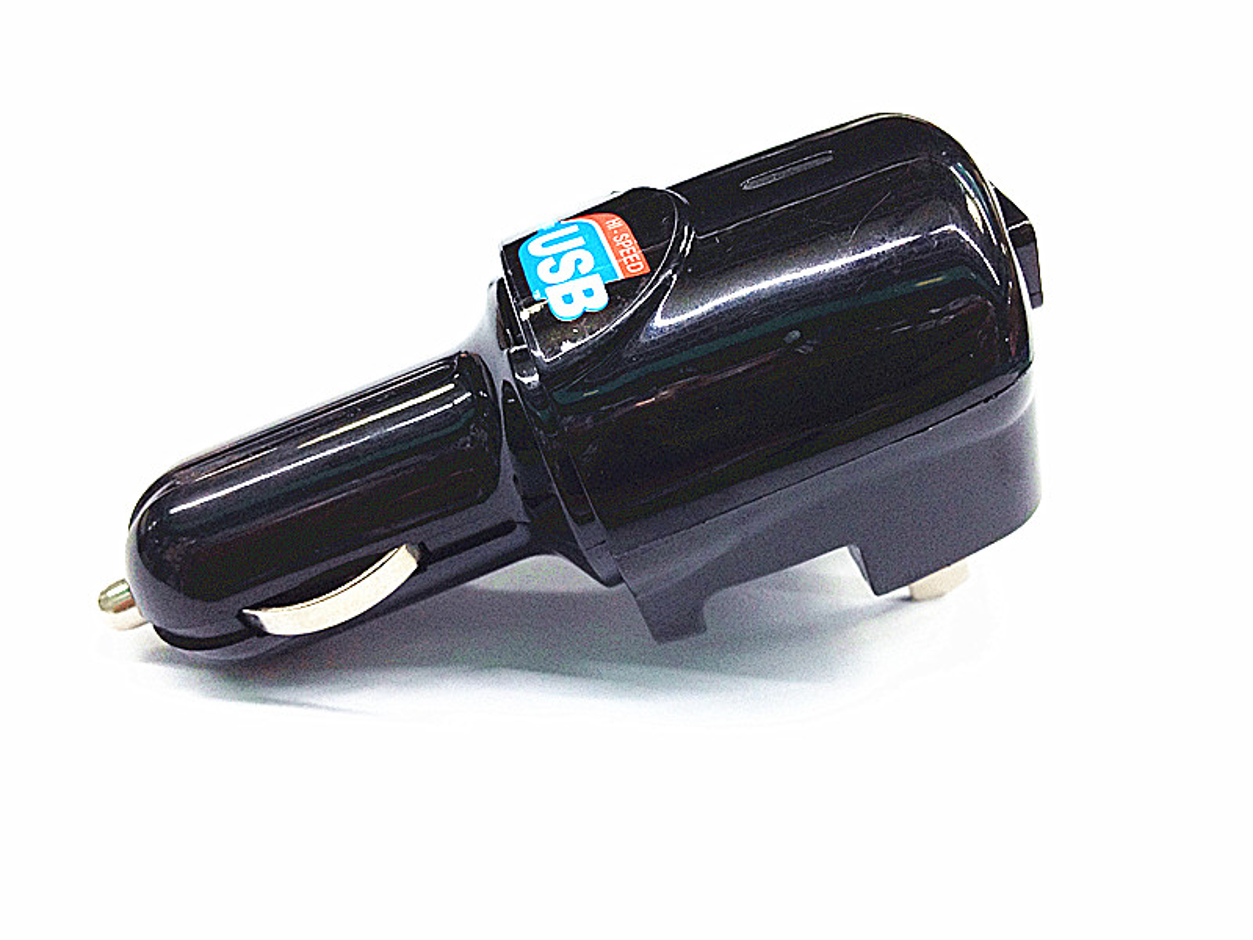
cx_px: 626
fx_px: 1267
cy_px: 470
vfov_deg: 40.7
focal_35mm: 35
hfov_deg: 52.6
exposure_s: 1/20
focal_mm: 4.28
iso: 125
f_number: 2.4
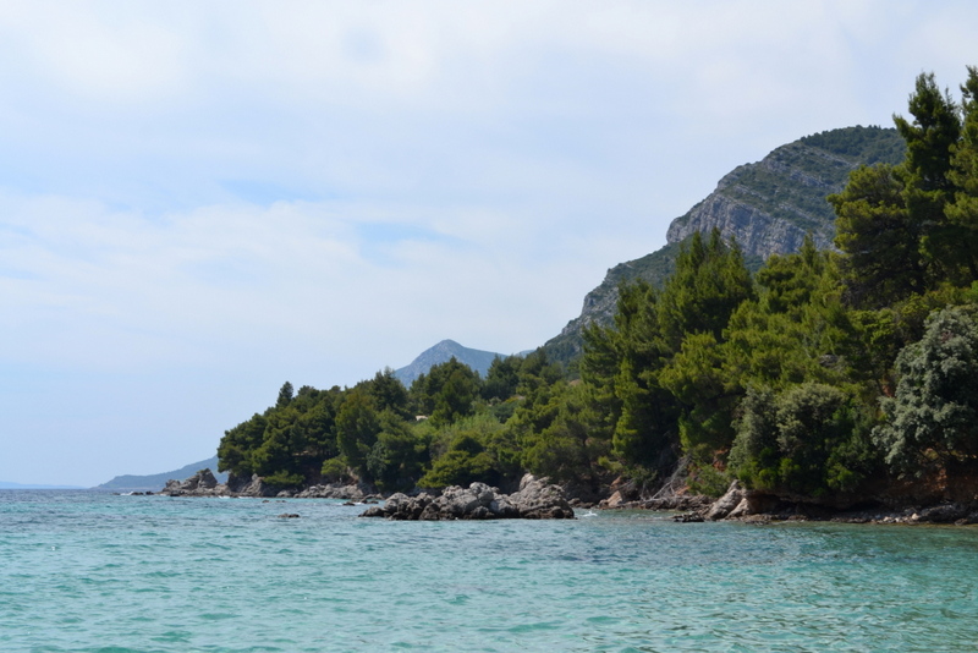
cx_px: 489
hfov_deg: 33.4
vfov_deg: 22.6
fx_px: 1630
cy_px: 326
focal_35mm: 60
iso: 100
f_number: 8
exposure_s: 1/250
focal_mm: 40
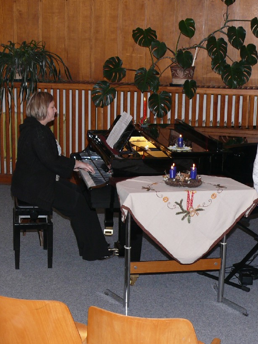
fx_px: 726
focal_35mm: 73
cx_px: 51
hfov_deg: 19.9
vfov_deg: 26.7
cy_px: 170
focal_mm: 9.1
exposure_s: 1/125
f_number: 2.8
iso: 100
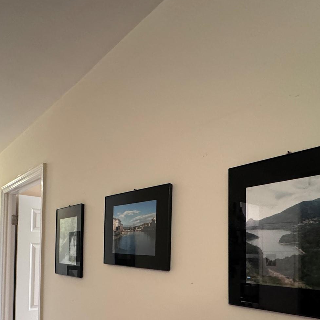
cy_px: 247
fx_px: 272
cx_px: 134
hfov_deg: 60.6
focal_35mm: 26
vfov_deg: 57.2
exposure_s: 1/42
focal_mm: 2.22
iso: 800
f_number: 2.2
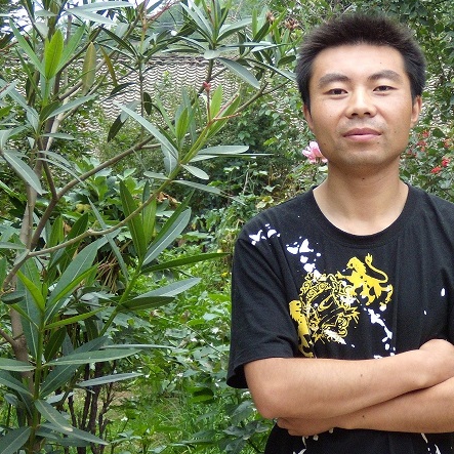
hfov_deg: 25.3
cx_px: 355
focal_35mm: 67
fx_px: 994
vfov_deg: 25.7
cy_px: 221
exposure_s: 1/60
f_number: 3.7
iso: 200
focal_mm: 7.5
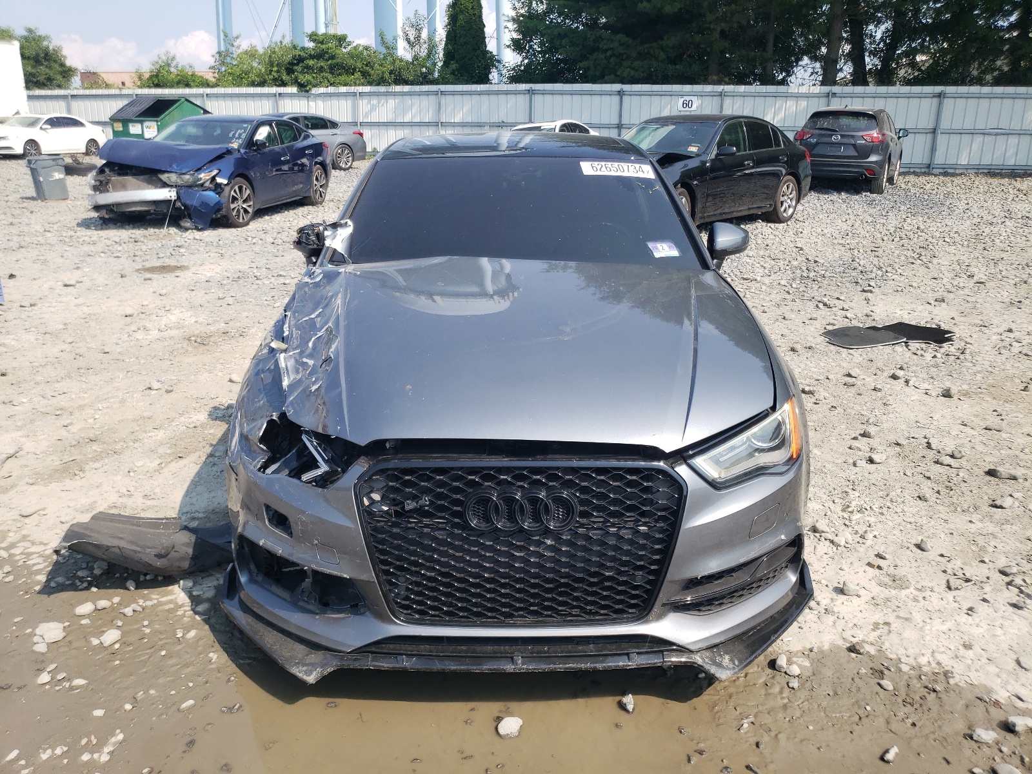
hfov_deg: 67.3
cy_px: 387
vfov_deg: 53.1
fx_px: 775
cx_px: 516
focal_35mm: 26
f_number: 1.5
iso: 50
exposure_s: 1/1667
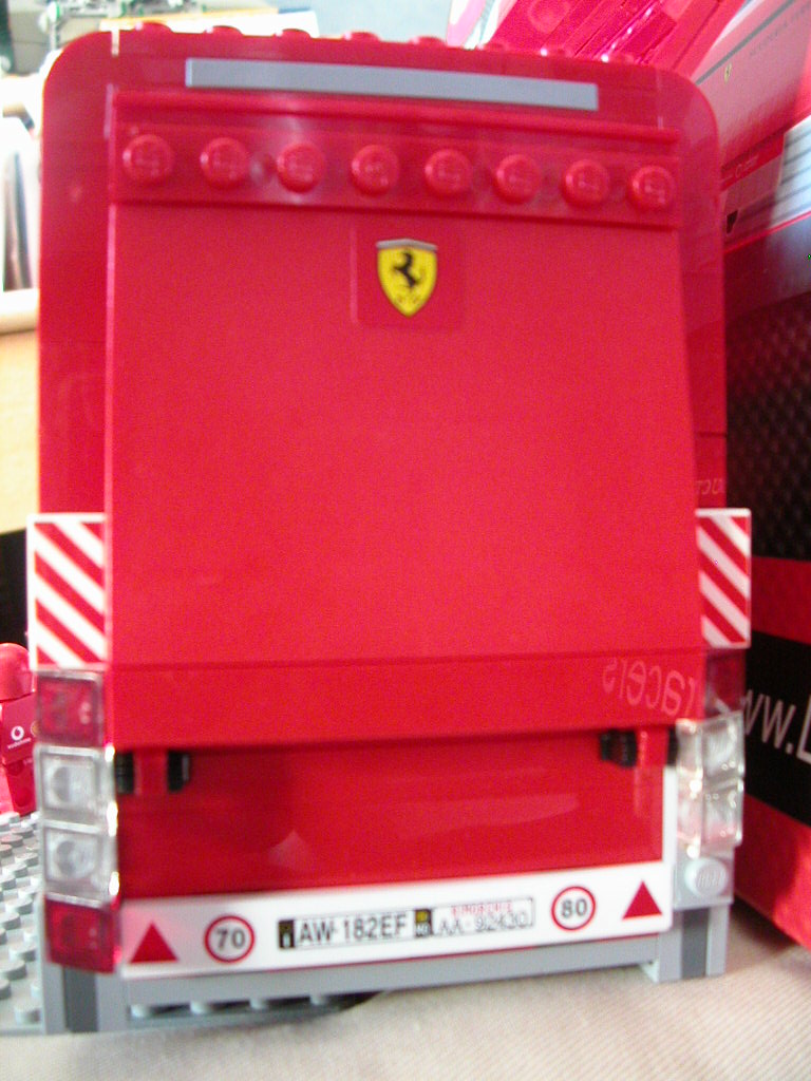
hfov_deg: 38.7
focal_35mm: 37
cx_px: 406
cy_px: 540
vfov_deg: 50.1
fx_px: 1156
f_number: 2.7
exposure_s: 1/14
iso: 400
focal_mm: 5.6
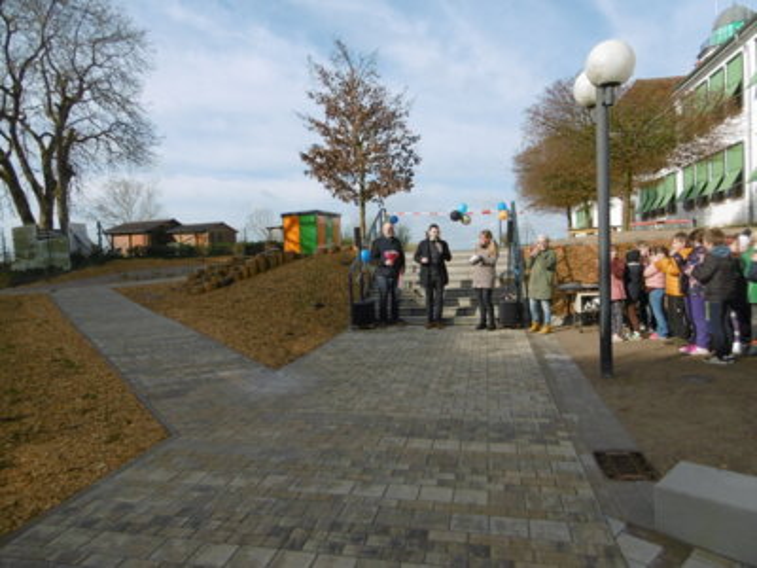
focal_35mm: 24
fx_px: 525
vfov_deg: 56.8
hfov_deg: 71.6
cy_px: 284
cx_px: 378
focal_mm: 4.3
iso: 100
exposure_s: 1/160
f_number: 7.8
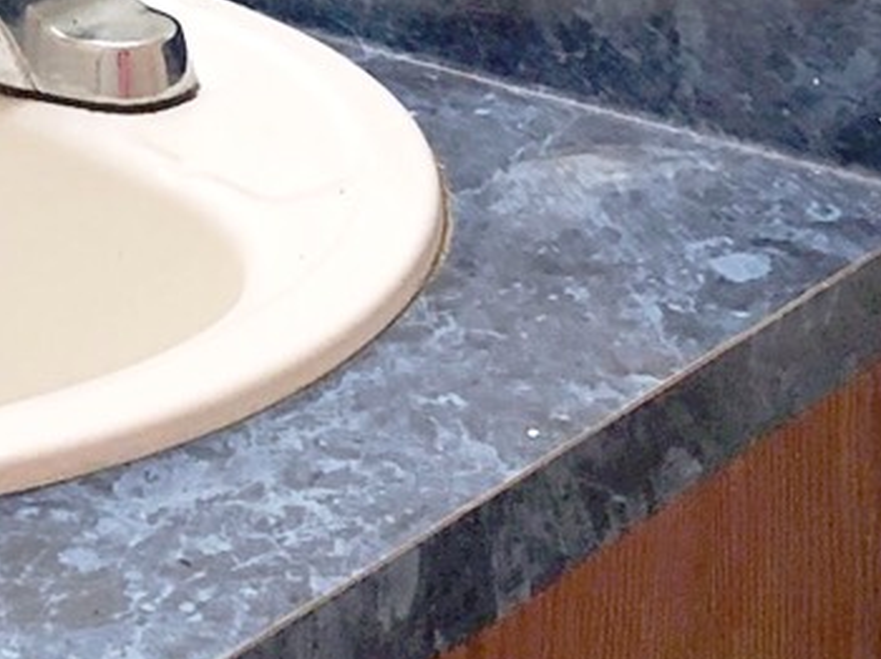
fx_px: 3128
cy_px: -352
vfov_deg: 11.5
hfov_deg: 15.2
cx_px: -325
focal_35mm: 123
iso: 40
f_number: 1.8
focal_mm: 3.99
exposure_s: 1/30
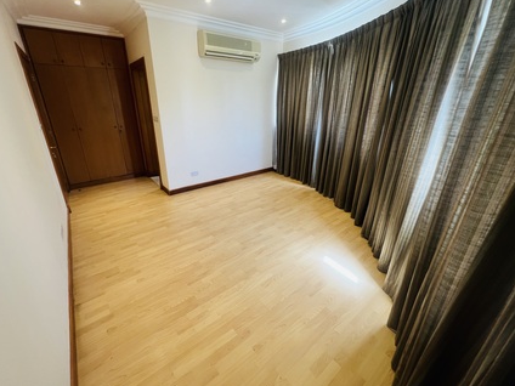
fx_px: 208
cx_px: 241
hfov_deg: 101.9
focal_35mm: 14
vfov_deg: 85.6
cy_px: 183
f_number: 1.8
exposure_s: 1/25
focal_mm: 1.57
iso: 64
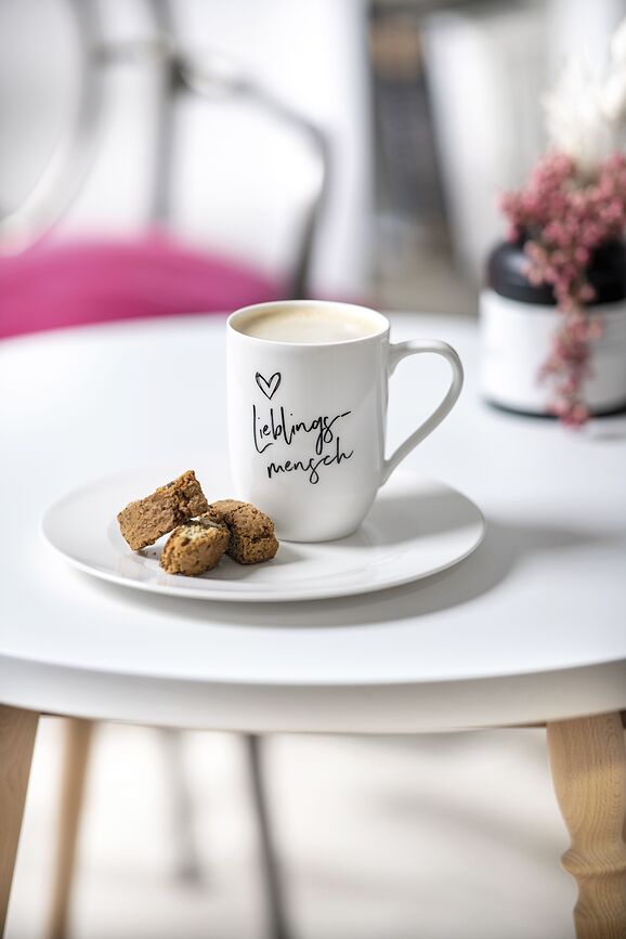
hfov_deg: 13.0
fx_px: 2739
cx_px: 313
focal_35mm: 105
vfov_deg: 19.5
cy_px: 470
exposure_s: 1/25
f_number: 2
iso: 100
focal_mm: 105
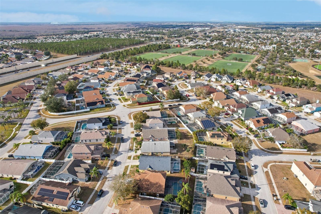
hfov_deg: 78.6
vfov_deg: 57.2
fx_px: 196
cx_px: 160
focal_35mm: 22
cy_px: 107
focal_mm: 8.4
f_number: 2.8
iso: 130
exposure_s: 1/1600
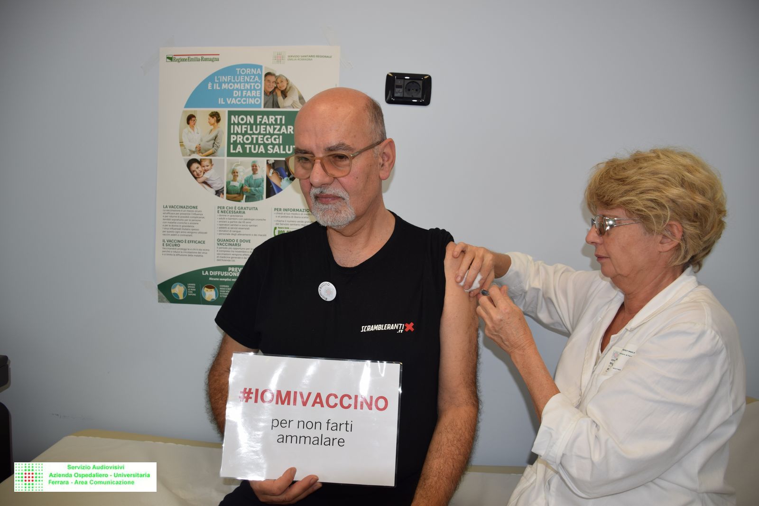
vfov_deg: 47.9
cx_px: 380
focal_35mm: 27
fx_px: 569
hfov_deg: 67.4
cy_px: 253
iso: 100
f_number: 3.5
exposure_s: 1/60
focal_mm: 18
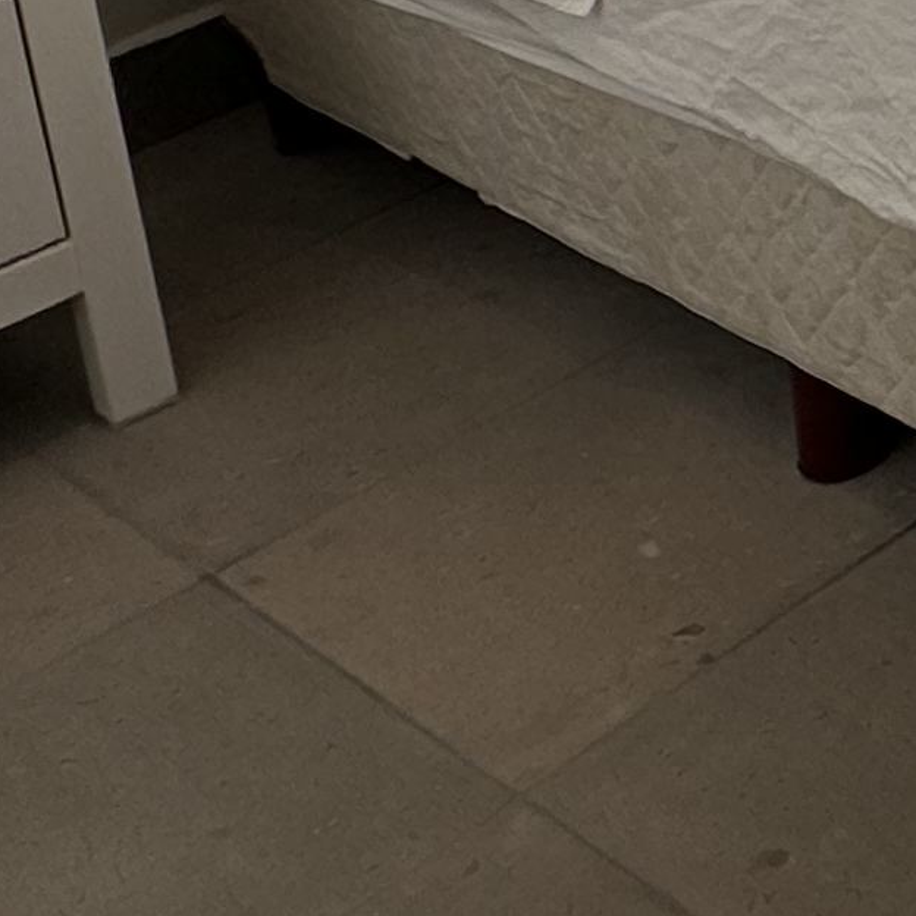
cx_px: 1941
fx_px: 2395
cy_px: -678
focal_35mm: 80
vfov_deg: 17.8
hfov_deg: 15.9
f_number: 2.2
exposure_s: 1/807
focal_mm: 2.22
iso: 40
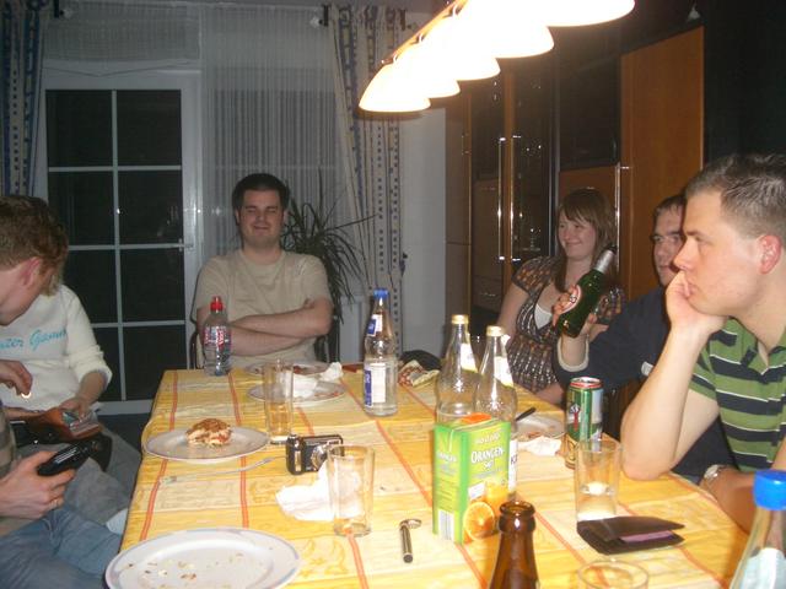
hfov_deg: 52.6
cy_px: 294
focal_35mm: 35
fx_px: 795
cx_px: 393
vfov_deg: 40.7
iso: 100
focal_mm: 5.8
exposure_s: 1/60
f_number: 2.6
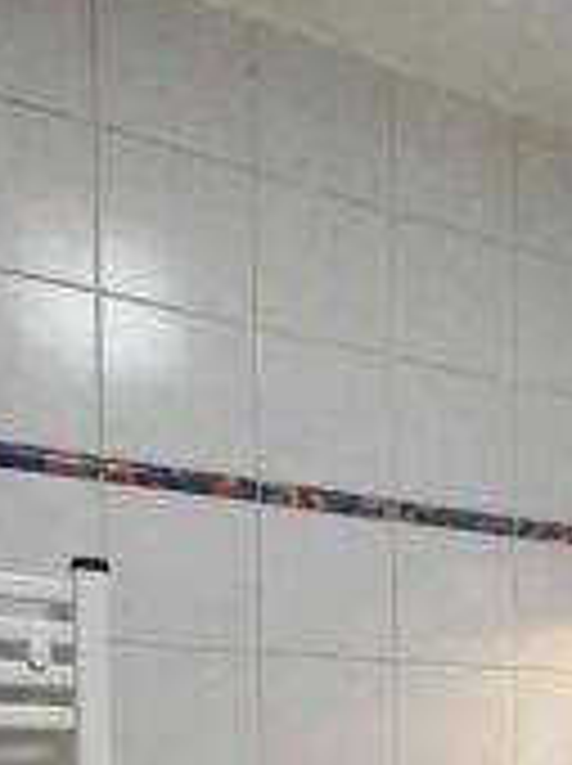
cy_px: 842
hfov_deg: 28.4
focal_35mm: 49
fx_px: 1082
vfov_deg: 33.8
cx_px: 518
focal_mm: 1.42
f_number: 2.2
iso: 125
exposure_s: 1/60
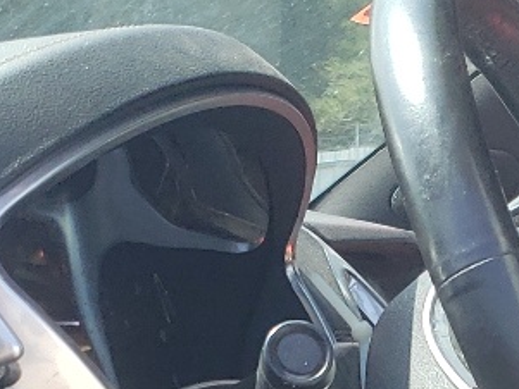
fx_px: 2070
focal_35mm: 138
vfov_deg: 10.0
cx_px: 790
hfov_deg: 13.4
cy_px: 775
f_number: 1.5
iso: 50
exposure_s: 1/714
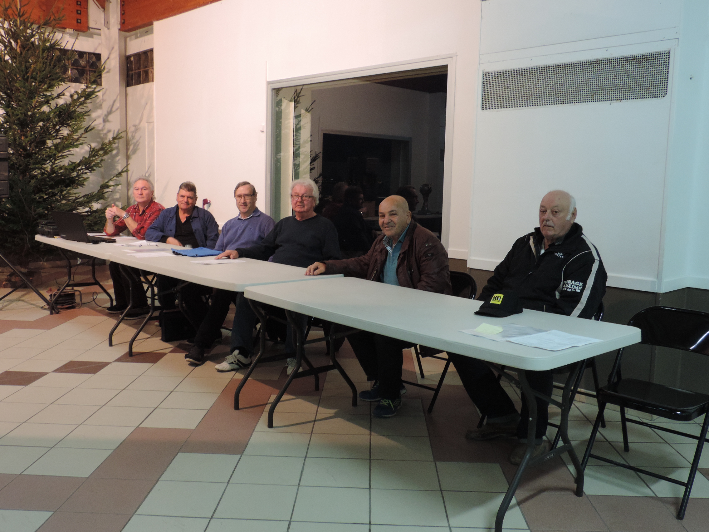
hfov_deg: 55.4
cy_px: 266
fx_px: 676
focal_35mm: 33
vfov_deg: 42.9
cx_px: 354
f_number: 3.2
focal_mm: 5.8
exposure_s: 1/20
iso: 400
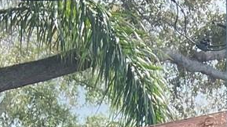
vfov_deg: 7.0
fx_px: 944
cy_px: 374
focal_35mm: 157
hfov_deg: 12.6
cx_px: 396
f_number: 1.8
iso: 32
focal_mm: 4.25
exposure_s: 1/757
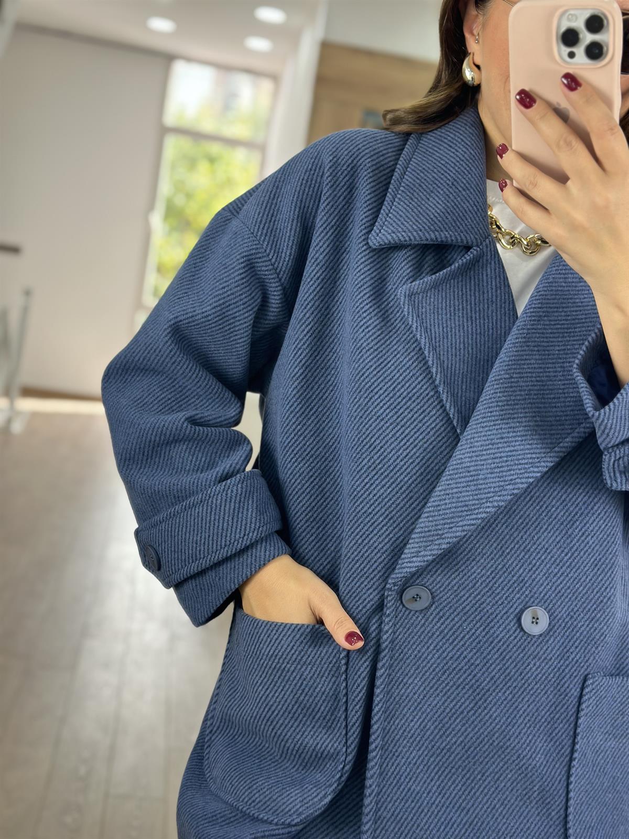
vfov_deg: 39.7
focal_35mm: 48
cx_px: 314
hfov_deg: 30.3
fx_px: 1163
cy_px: 420
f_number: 1.78
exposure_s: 1/141
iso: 80
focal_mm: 6.86
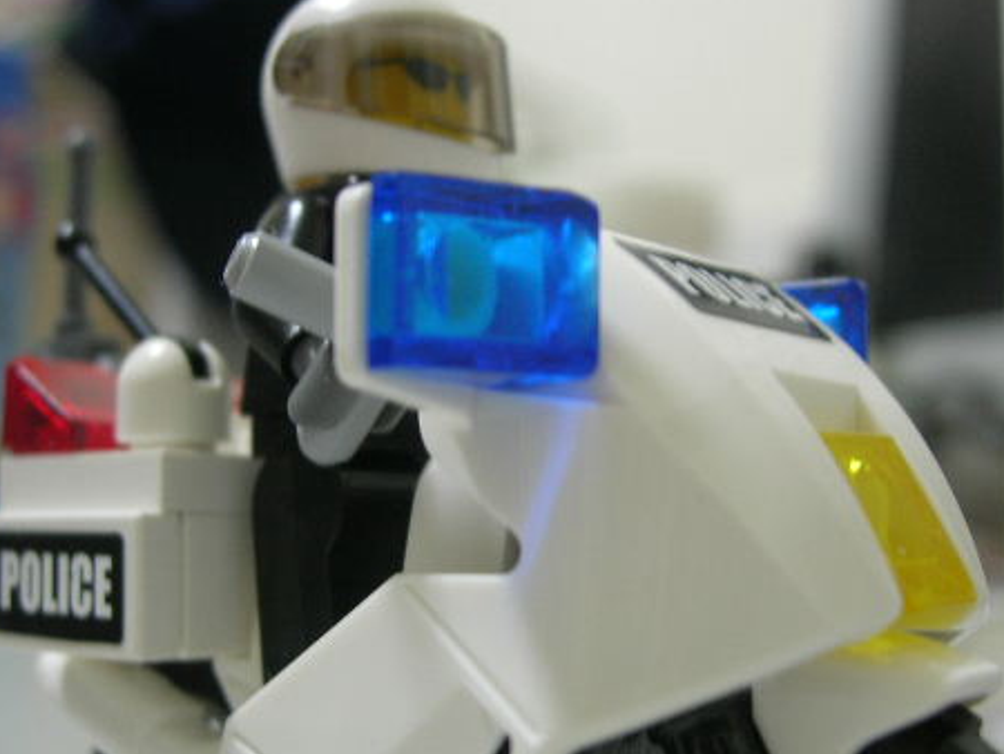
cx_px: 513
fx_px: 1567
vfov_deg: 27.0
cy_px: 451
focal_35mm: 54
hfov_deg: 35.5
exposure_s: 1/3.9
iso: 71
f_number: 2.8
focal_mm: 7.8
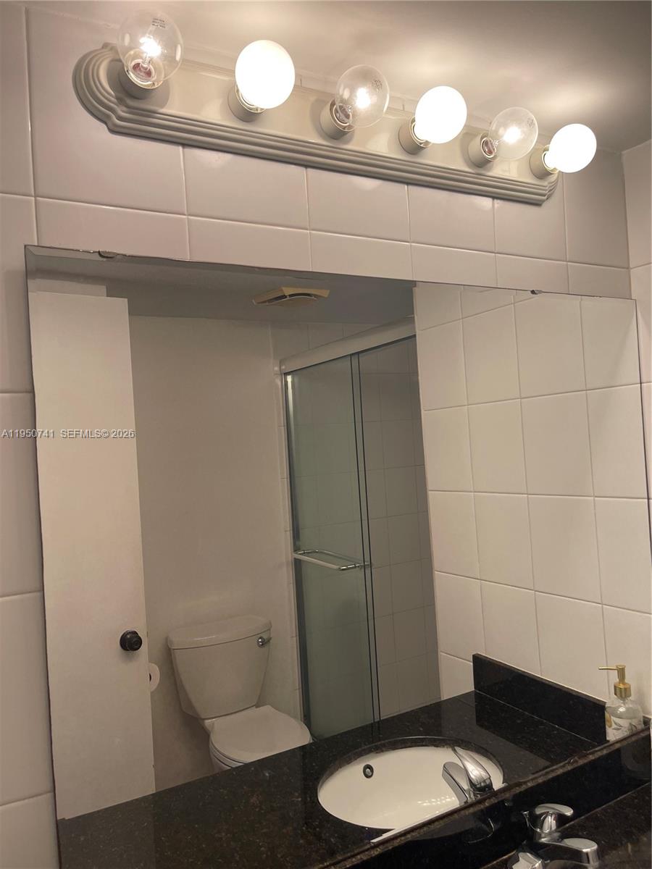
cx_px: 326
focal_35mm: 25
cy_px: 434
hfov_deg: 54.9
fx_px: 628
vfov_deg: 69.4
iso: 32
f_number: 1.6
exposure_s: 1/120
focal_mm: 5.1
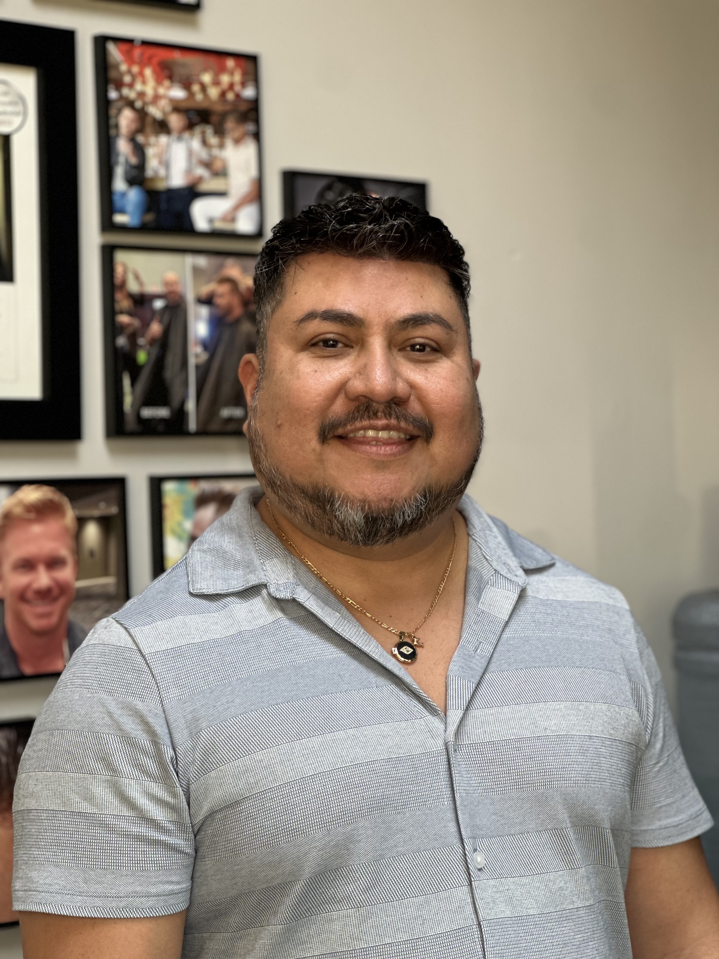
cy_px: 480
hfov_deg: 19.1
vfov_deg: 25.3
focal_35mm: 77
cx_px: 360
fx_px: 2132
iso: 200
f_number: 2.8
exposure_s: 1/40
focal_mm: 9
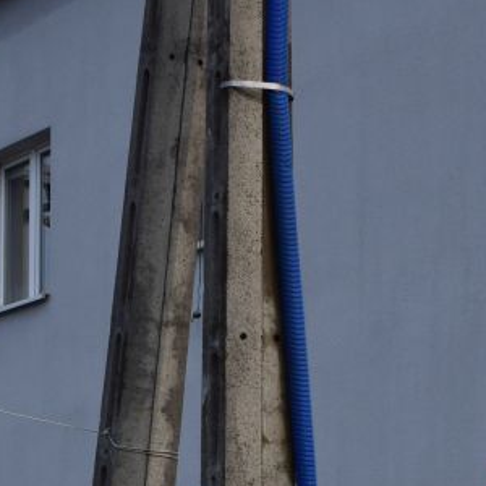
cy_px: 633
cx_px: 382
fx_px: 2187
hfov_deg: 12.6
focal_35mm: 138
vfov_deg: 12.3
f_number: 11
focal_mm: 27
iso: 320
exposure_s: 1/500
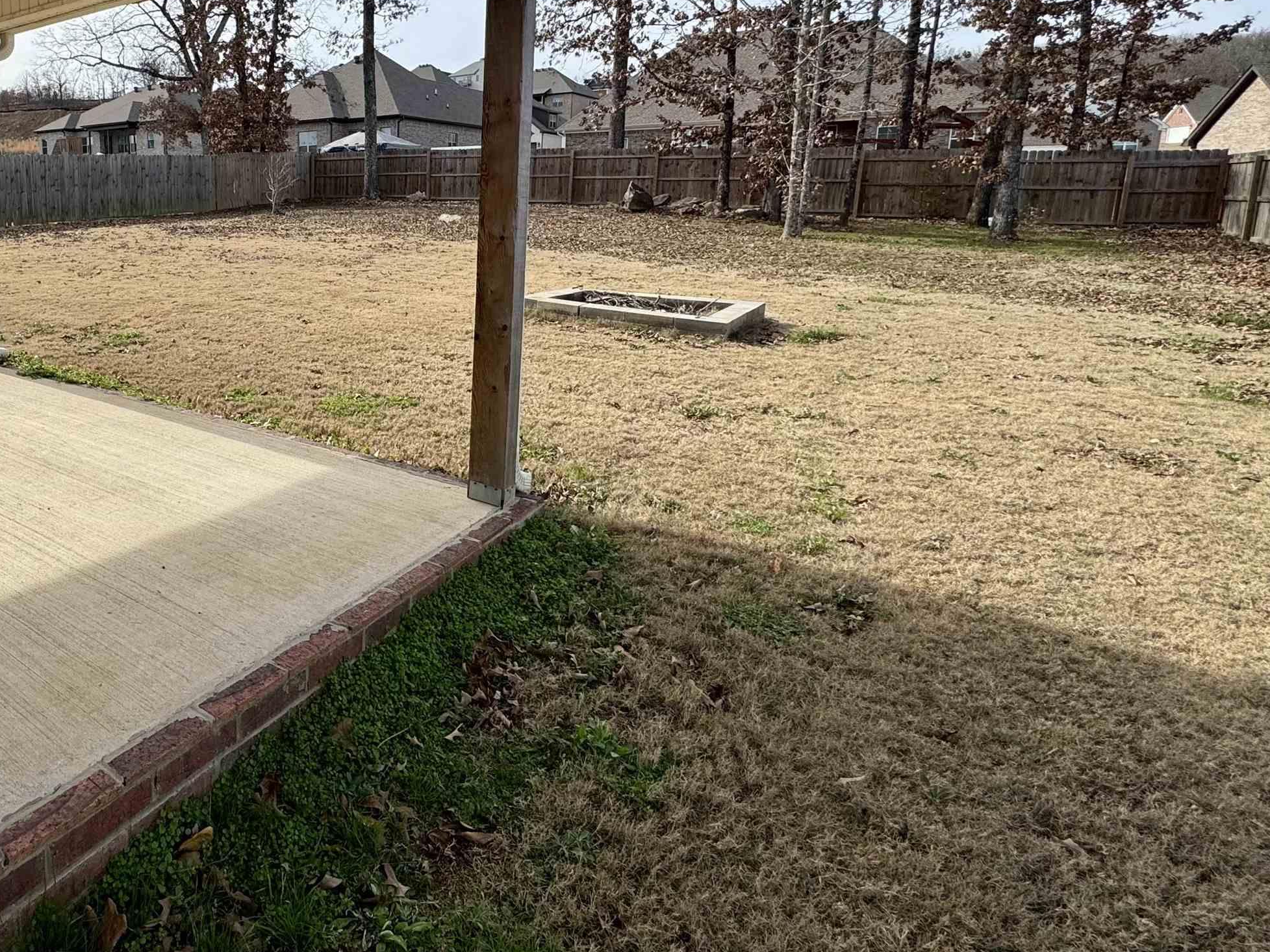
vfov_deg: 59.8
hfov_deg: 69.8
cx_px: 275
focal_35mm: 22
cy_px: 323
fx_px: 807
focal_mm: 2.22
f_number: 2.2
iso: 50
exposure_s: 1/1346
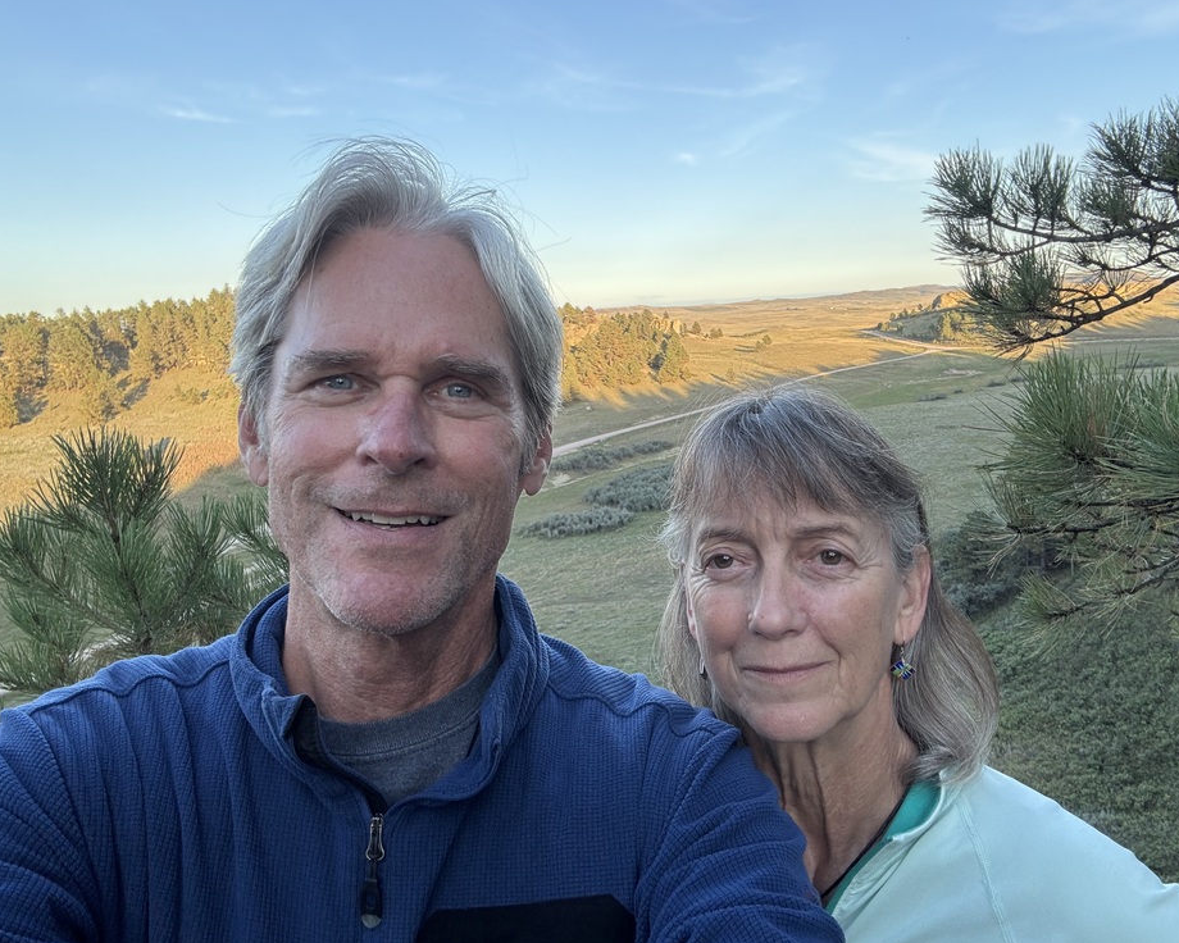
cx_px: 654
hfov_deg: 67.9
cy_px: 466
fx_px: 872
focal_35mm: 25
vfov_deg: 56.8
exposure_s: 1/193
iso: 25
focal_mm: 2.69
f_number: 1.9
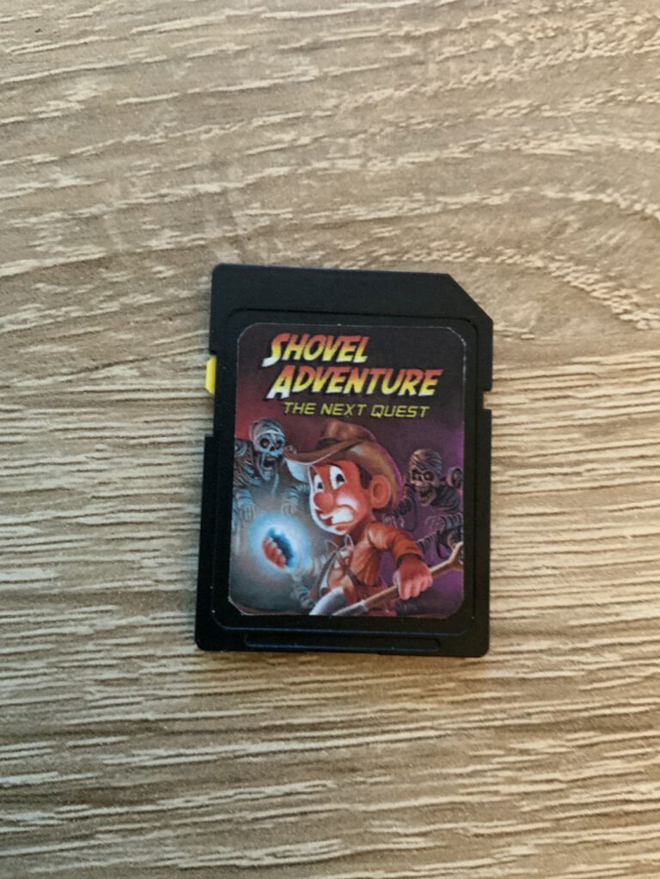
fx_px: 737
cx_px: 330
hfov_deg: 48.2
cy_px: 440
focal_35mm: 29
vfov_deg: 61.7
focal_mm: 3
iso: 400
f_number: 1.8
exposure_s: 1/30
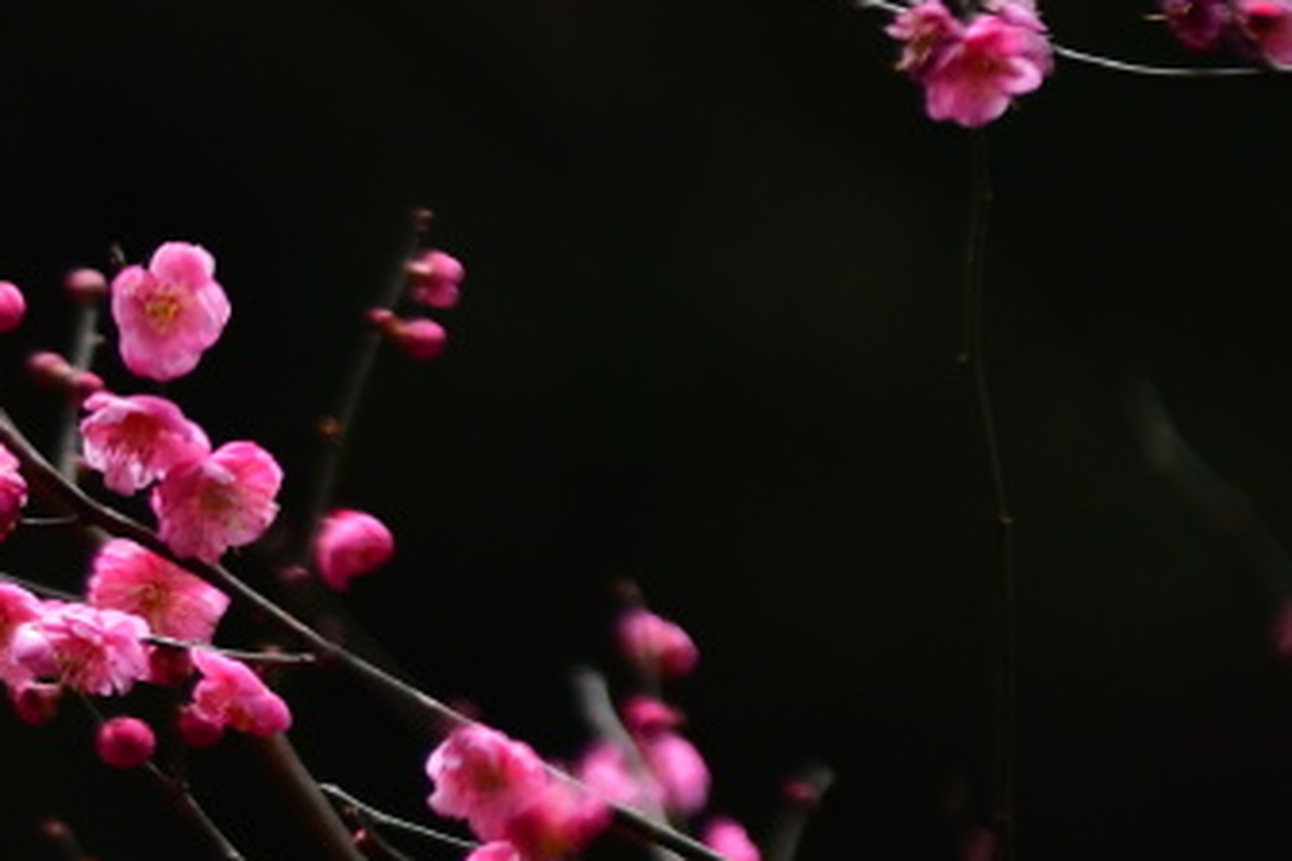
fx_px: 38470
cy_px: 1030
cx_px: -696
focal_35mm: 1072
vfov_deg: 1.3
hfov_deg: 1.9
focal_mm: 200
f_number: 2.8
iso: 500
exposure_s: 1/1000
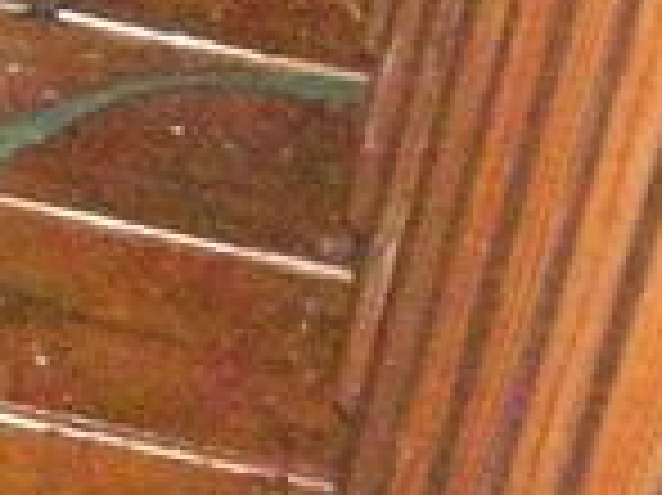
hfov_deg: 8.0
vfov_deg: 6.5
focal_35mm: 220
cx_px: -1180
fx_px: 4204
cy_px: -531
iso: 800
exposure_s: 1/128
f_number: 2.7
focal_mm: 6
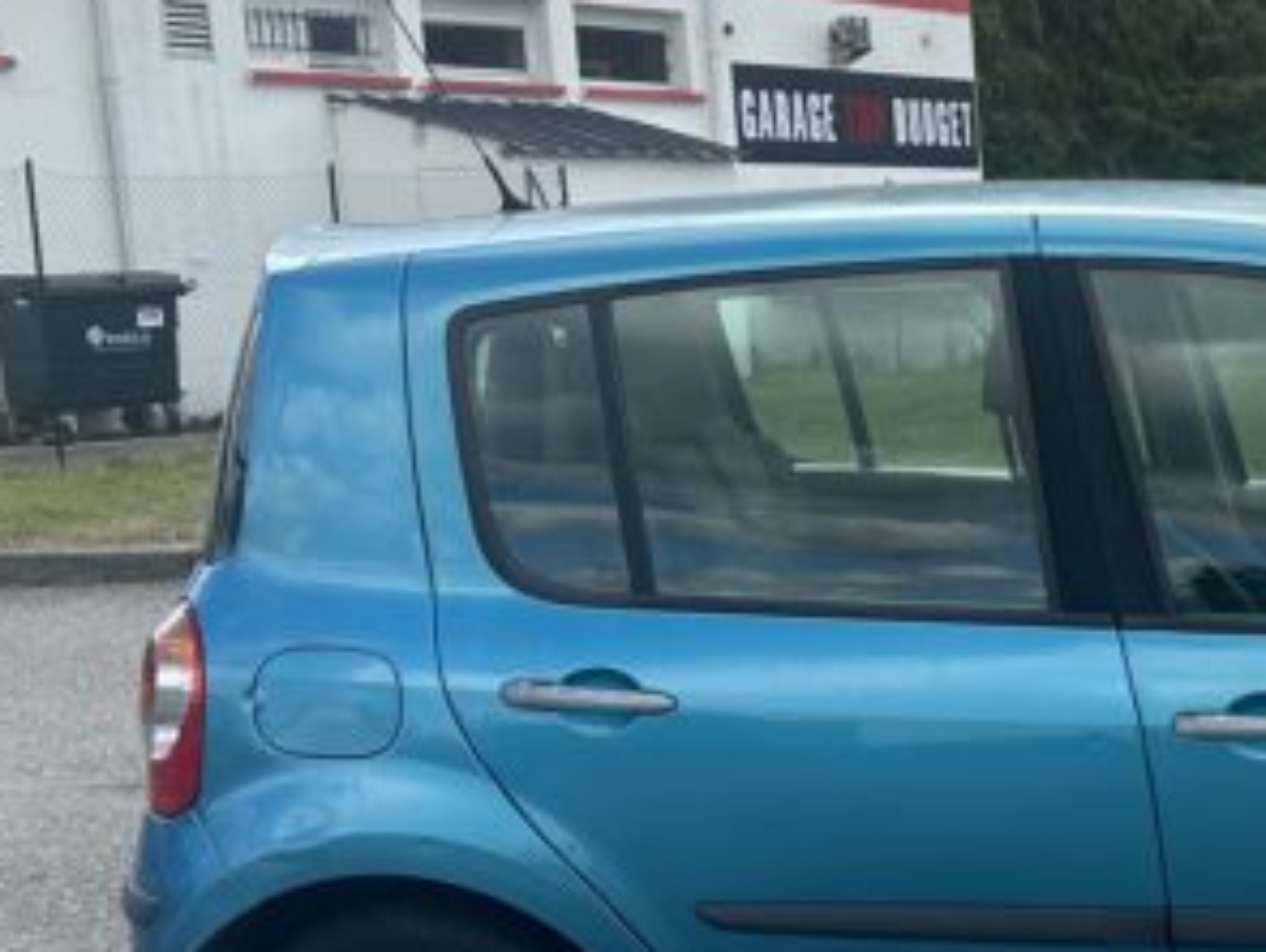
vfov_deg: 22.4
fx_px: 2380
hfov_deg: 26.5
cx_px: 1519
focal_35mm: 65
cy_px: 708
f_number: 1.78
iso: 80
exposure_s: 1/1880
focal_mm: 6.86
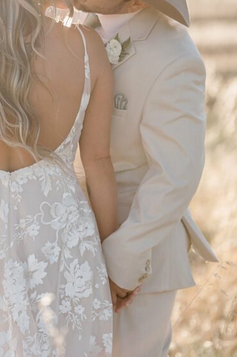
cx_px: 51
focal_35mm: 246
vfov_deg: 8.4
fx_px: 2432
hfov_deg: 5.6
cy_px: 102
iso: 80
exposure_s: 1/250
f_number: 2.8
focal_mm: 135
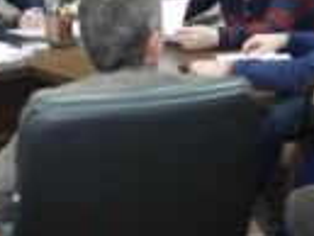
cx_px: 148
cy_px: -28
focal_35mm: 107
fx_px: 971
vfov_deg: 13.6
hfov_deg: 18.4
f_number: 1.7
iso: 800
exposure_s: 1/80
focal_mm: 20
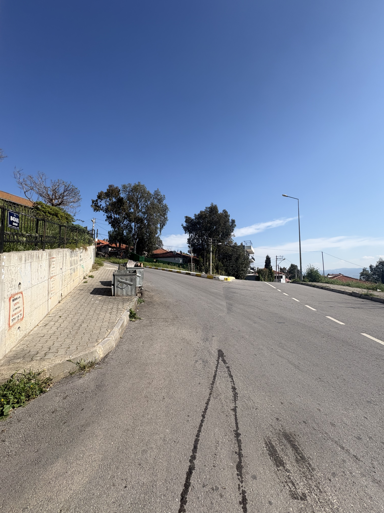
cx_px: 192
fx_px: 207
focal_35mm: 14
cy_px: 256
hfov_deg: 85.7
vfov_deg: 102.1
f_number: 2.2
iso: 50
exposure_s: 1/1976
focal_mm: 2.22
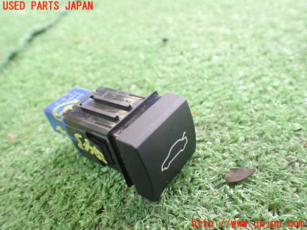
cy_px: 115
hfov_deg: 60.0
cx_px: 154
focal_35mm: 30
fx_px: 266
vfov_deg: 46.8
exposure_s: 1/40
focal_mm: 5.4
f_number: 2.3
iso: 800
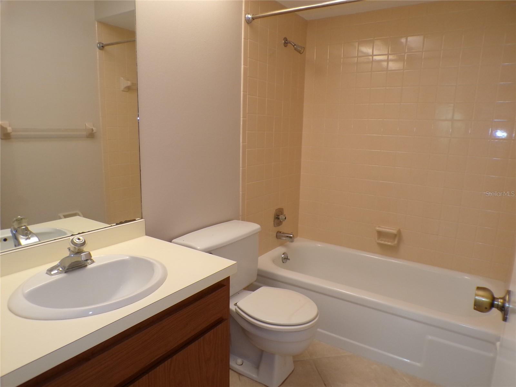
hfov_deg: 71.6
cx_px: 258
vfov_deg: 56.8
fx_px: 358
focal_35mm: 24
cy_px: 194
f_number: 3
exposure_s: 1/20
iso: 200
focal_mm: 4.3
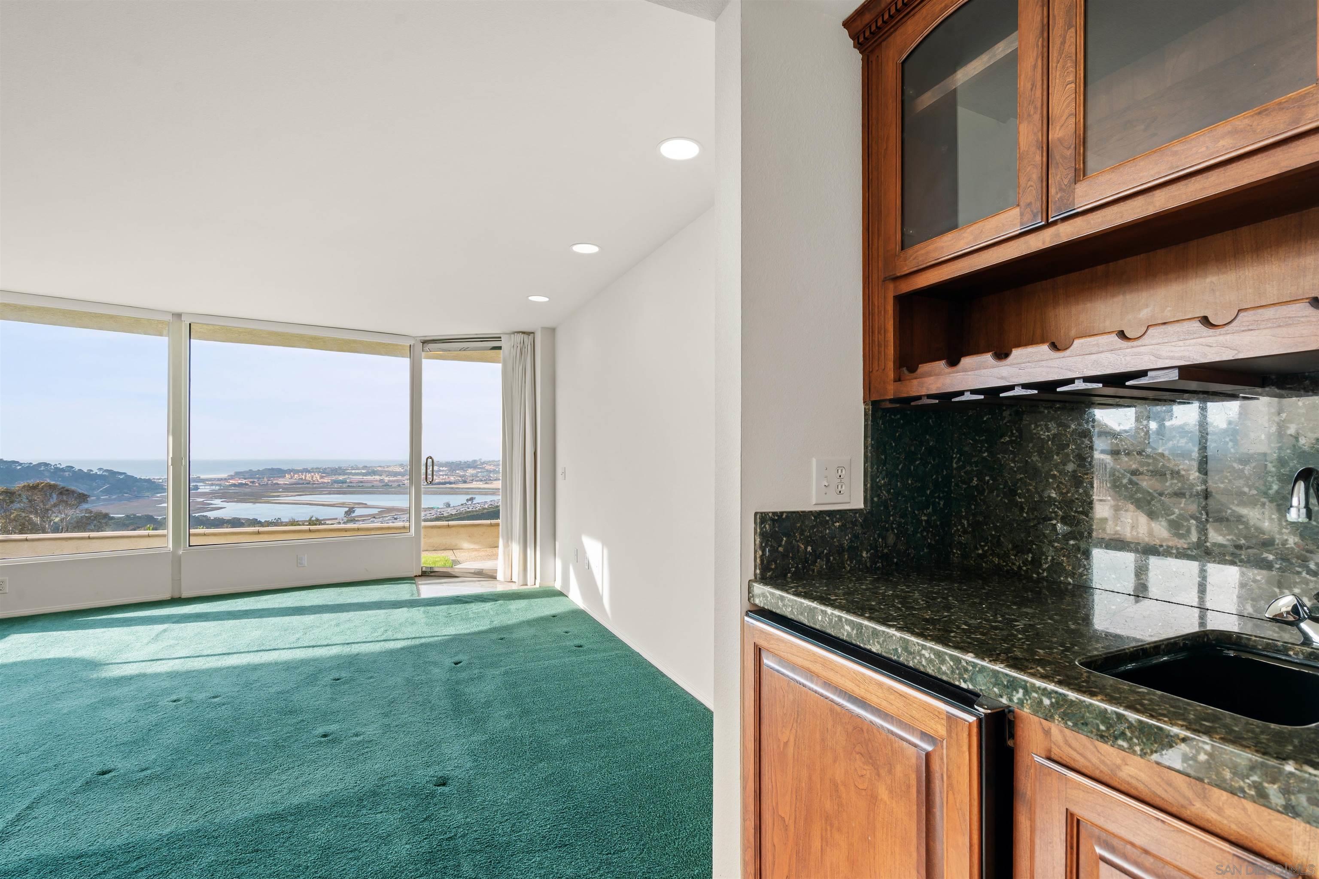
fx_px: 586
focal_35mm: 16
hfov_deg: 96.7
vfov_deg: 73.7
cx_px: 660
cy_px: 440
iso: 100
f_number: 9
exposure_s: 1/10
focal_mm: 16
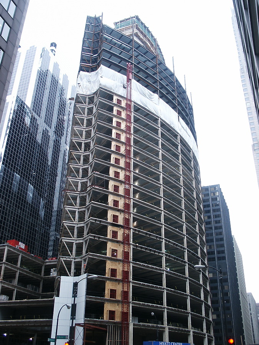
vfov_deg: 52.6
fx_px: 349
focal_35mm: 35
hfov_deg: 40.7
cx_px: 130
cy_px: 172
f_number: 3
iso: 64
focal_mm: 7.21
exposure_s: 1/45
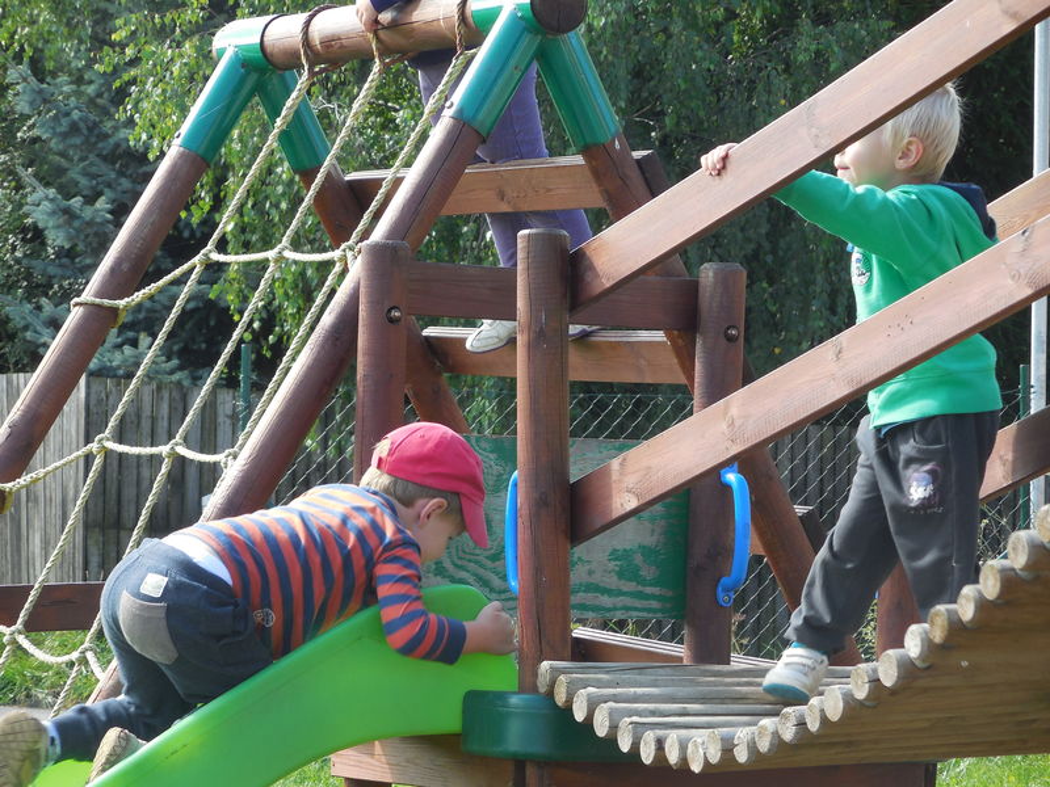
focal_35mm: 149
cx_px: 525
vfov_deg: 10.0
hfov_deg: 13.3
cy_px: 394
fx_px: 4520
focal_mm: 26.8
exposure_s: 1/125
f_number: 5.4
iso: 125
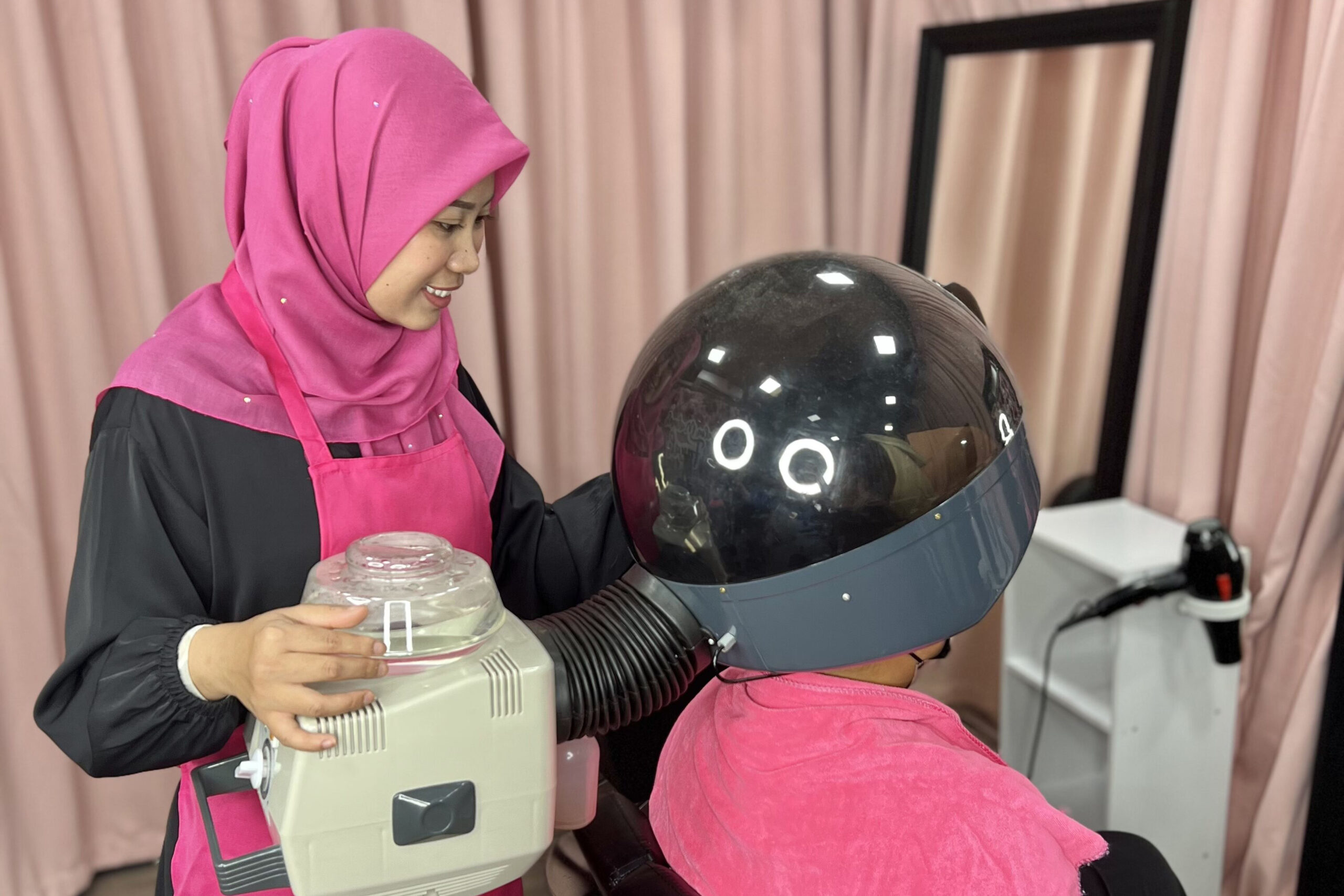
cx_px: 672
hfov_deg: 67.4
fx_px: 1008
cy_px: 448
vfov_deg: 47.9
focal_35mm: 27
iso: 2000
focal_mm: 18
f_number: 3.5
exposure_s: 1/30
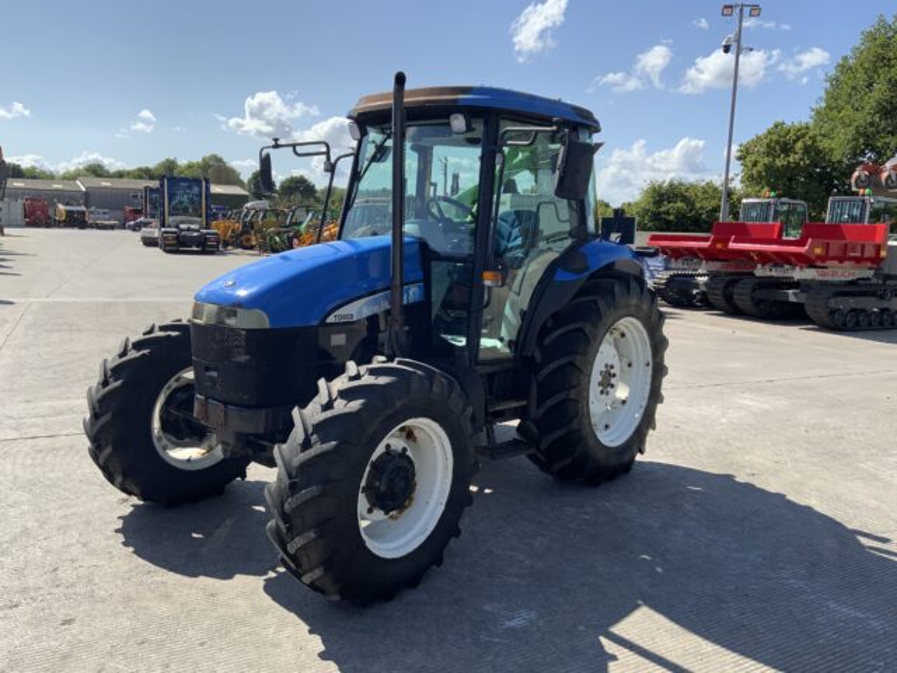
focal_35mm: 29
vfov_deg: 48.2
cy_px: 336
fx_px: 751
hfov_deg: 61.7
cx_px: 448
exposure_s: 1/1848
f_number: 1.8
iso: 16
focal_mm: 3
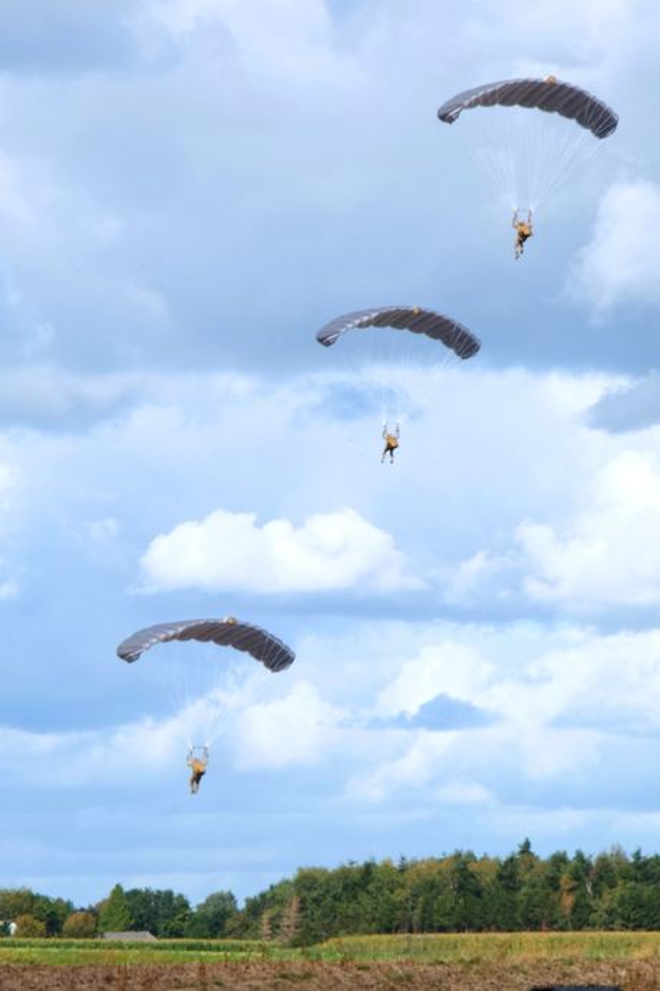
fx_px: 4290
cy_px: 496
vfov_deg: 13.2
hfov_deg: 8.8
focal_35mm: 156
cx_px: 330
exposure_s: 1/60
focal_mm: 104.2
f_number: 22
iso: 400
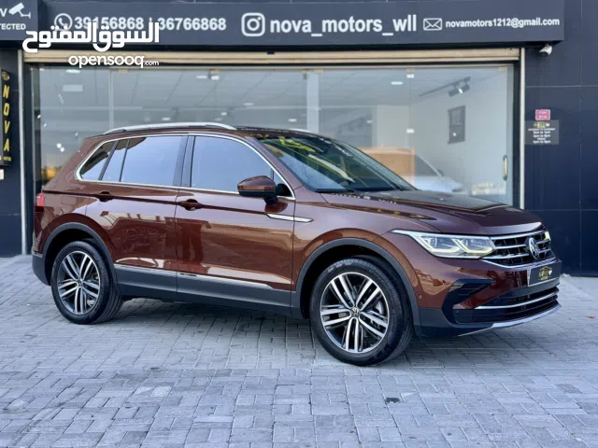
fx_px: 829
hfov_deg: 39.7
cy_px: 224
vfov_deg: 30.3
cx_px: 299
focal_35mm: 48
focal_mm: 6.76
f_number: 1.78
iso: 80
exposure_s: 1/1167
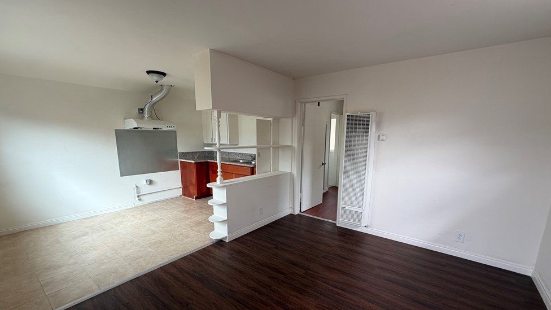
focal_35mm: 16
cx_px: 280
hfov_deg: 99.4
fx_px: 234
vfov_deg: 66.7
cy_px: 177
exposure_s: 1/121
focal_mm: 2.22
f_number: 2.2
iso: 80
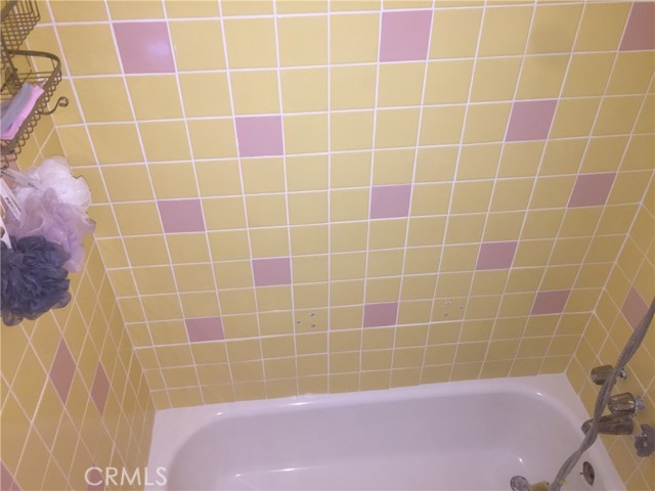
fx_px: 549
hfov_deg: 61.7
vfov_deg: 48.2
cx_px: 328
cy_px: 246
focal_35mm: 29
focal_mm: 4.15
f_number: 2.2
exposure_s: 1/16
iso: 80
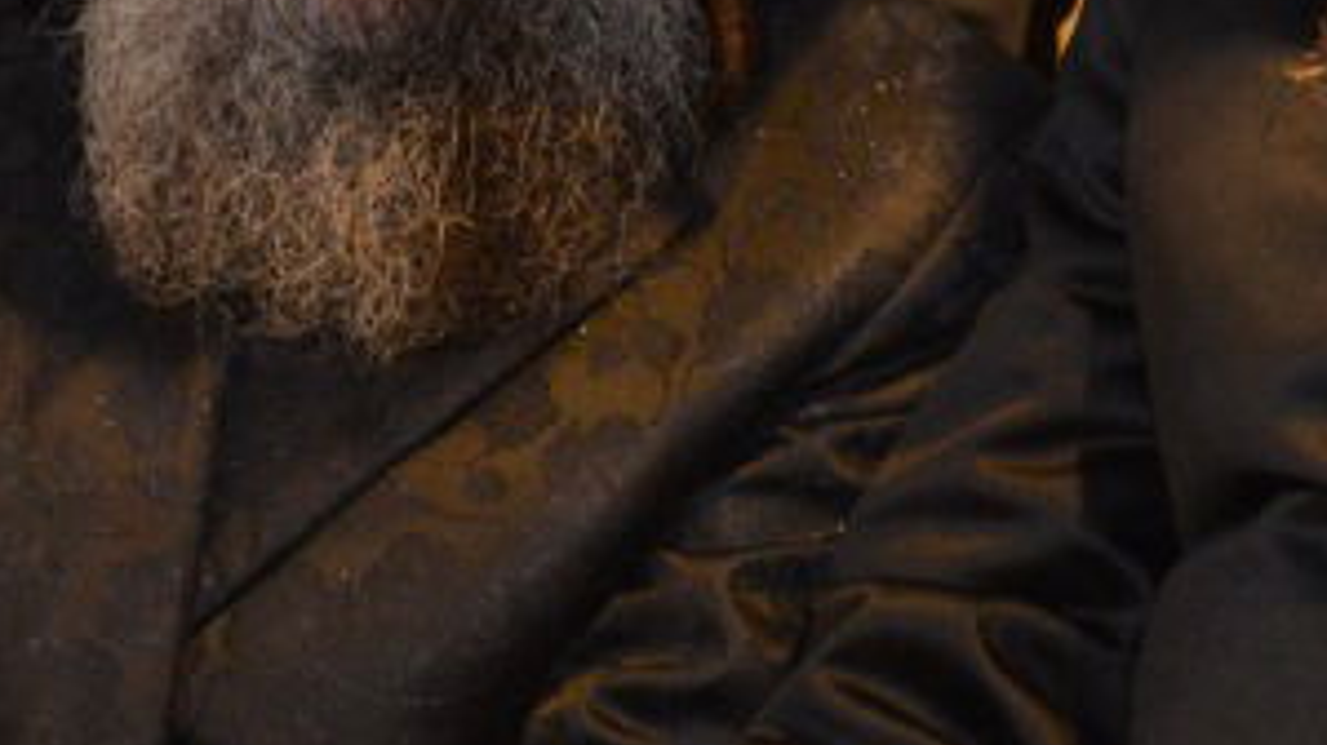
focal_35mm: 158
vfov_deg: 7.6
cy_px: -82
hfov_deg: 13.6
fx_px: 5558
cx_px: 1047
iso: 5000
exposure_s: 1/60
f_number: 5
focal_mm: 44
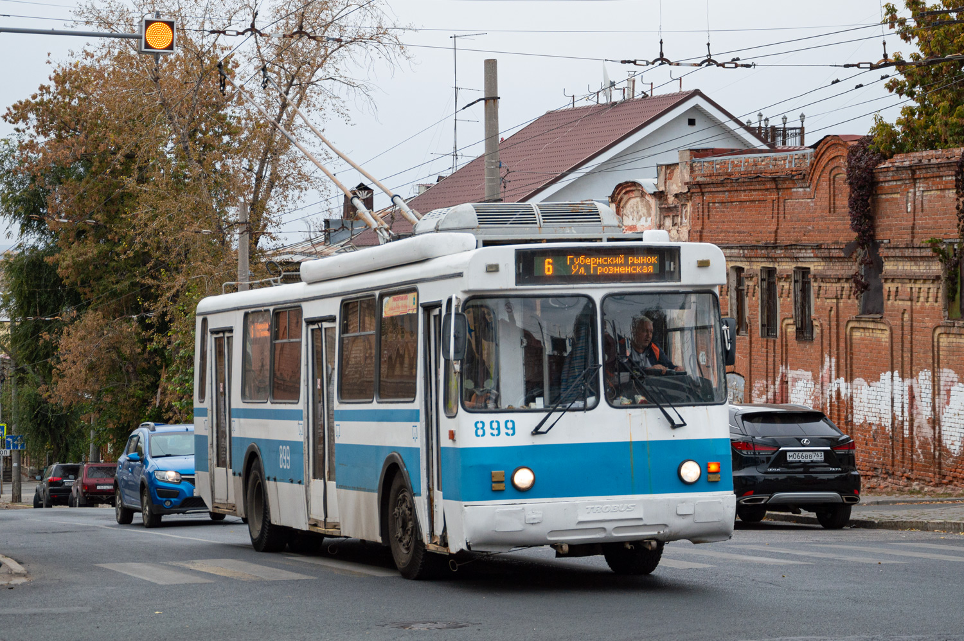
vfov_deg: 17.5
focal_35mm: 78
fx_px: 2087
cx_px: 482
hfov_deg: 26.0
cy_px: 320
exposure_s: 1/400
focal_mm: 52
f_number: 5.6
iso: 200
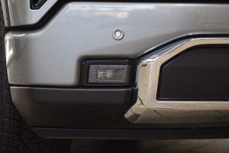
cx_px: 114
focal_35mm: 105
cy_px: 76
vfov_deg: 13.0
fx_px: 668
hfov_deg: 19.5
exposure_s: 1/125
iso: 1600
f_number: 3.5
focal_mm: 70
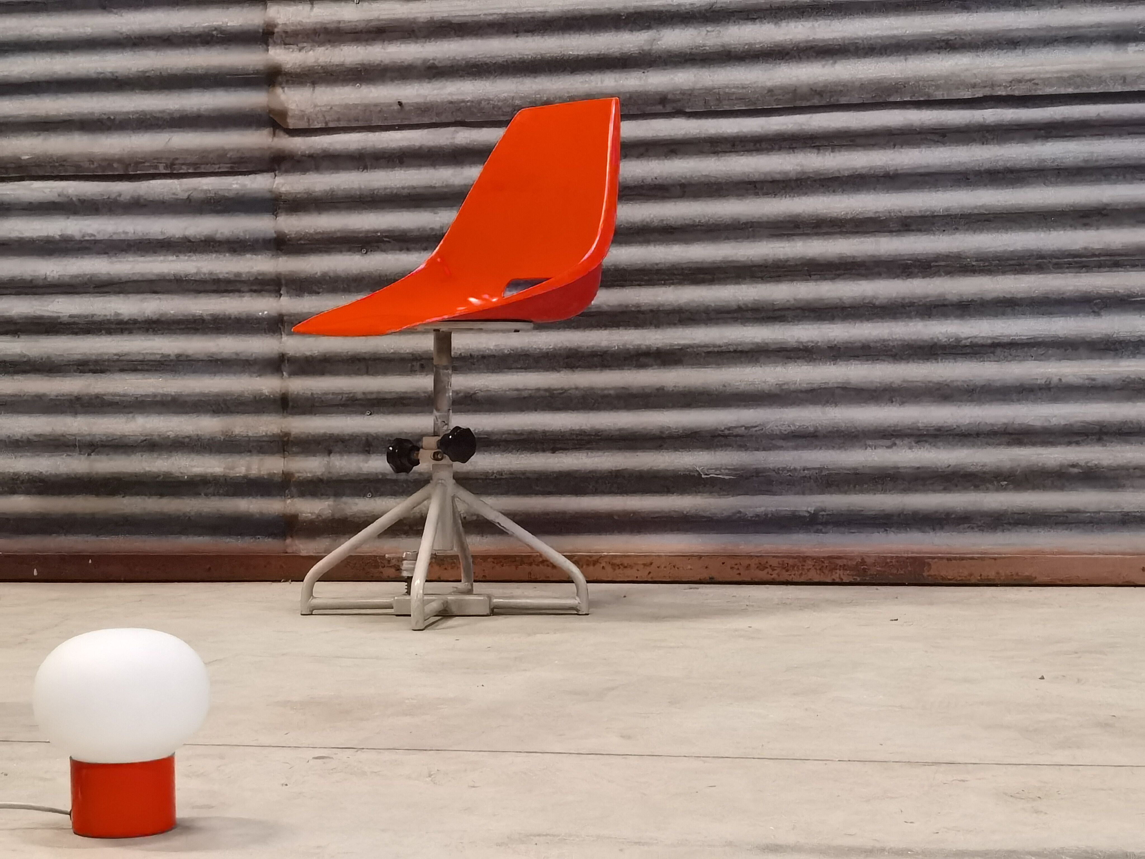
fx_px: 2514
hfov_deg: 25.7
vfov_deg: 19.4
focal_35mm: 76
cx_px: 572
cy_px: 430
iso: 800
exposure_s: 1/25
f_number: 1.9
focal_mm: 6.71
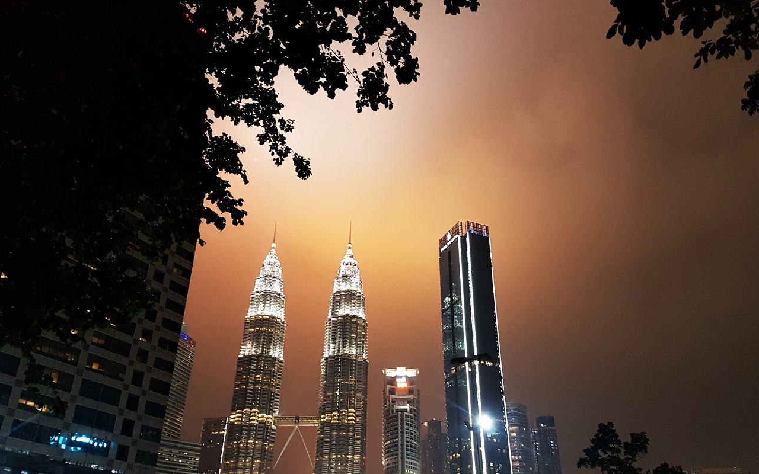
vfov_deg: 44.3
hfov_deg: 66.5
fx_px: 579
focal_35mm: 28
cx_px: 384
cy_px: 285
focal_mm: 4.2
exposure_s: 1/11
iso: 250
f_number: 1.7
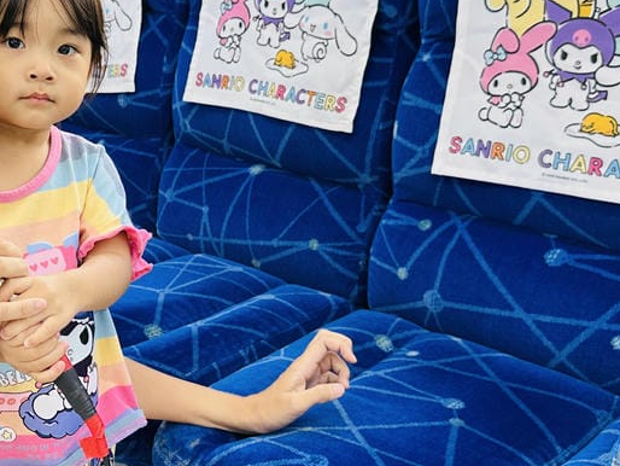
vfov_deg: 26.1
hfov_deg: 33.6
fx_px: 1003
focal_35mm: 56
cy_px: 209
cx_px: 154
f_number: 1.78
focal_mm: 6.86
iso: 160
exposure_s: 1/121
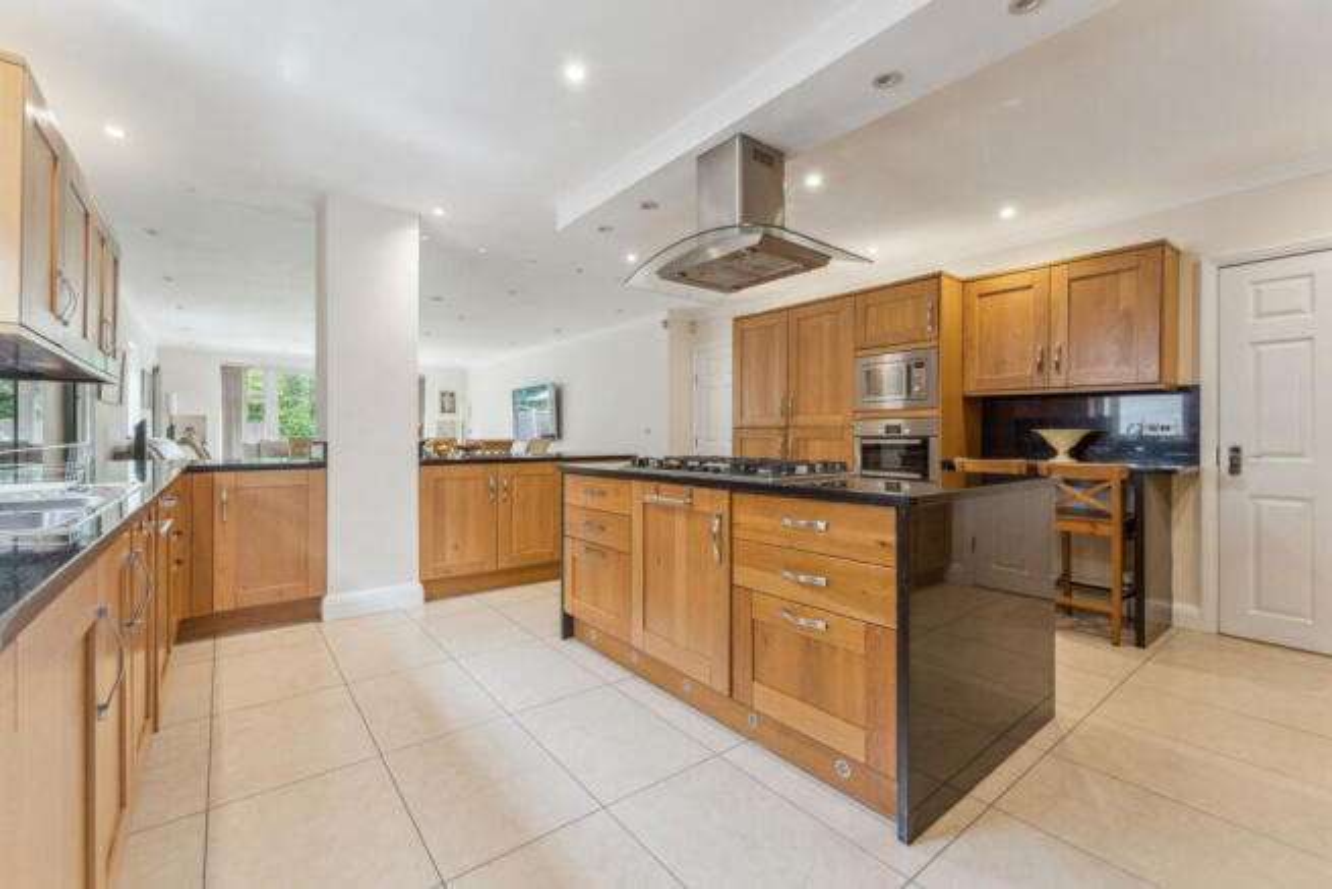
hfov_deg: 104.2
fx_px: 518
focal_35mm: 14
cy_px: 444
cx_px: 666
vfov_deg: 81.2
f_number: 9
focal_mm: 14
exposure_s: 1/6
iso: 320
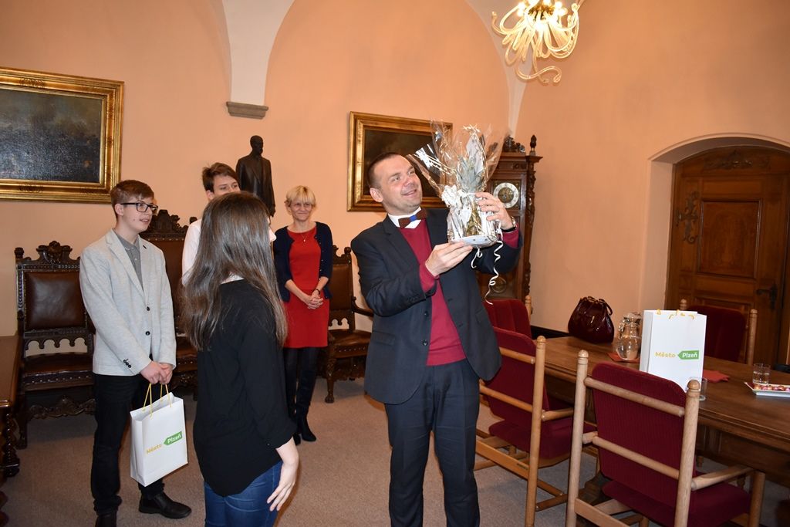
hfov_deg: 67.4
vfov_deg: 47.9
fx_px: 593
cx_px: 395
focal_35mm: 27
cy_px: 264
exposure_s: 1/60
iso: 800
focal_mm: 18
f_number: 3.5
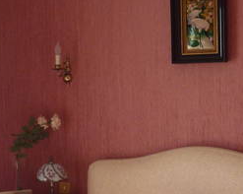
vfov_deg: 20.3
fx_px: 539
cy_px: 124
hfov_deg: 25.1
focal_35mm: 75
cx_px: 185
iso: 100
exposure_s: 1/60
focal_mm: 4.3
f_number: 3.3
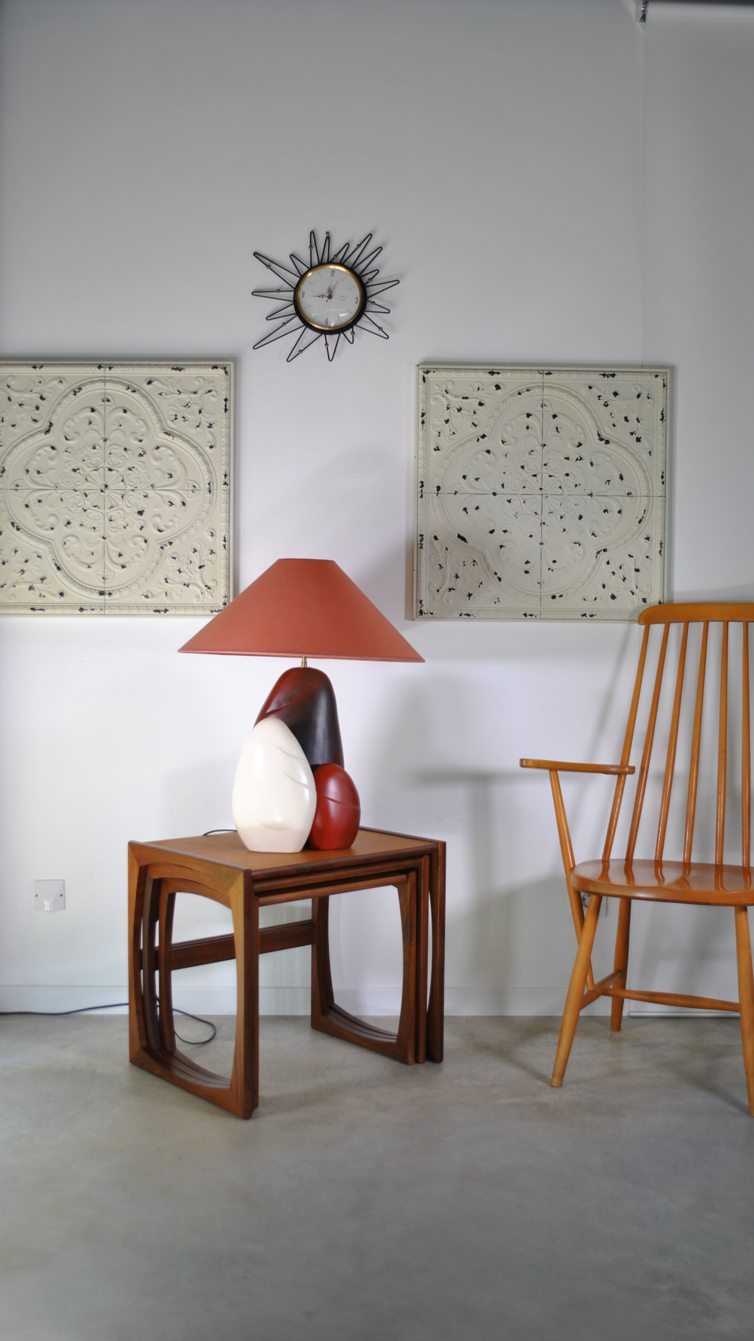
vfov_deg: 56.6
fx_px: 1244
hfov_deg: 33.7
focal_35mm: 35
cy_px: 675
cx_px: 422
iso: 100
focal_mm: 22
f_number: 4
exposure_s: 1/60
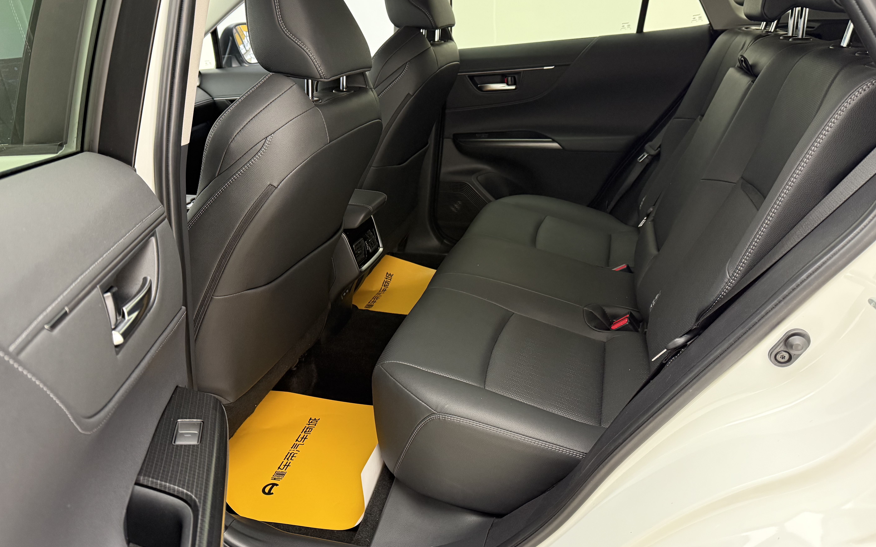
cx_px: 441
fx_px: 621
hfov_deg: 70.4
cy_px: 232
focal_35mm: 26
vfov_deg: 47.4
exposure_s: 1/60
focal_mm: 6.76
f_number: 1.78
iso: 400
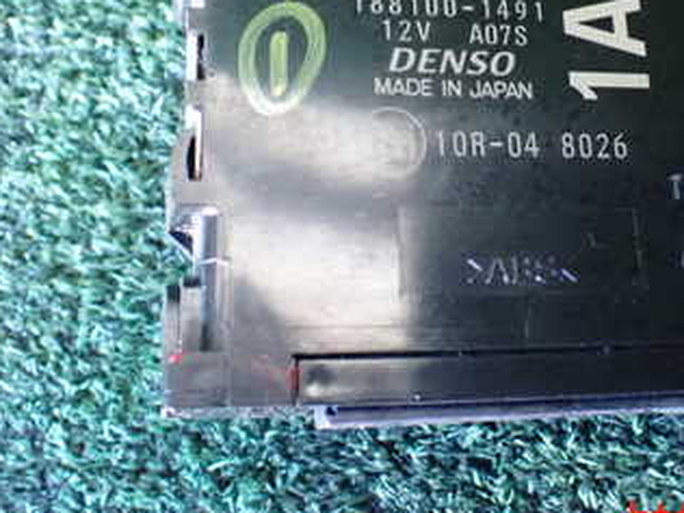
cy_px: 63
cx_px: 468
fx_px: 1126
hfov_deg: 33.4
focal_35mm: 57
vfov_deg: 25.0
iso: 1600
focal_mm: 5.4
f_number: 2.3
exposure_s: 1/30
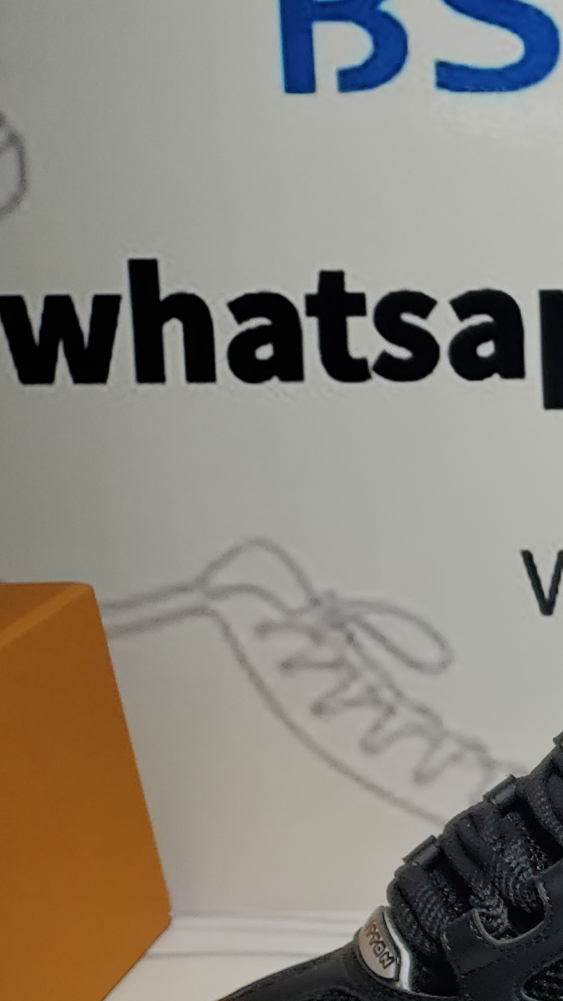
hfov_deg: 14.9
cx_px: 1132
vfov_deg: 31.2
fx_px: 1752
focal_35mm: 66
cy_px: 786
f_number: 1.5
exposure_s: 1/701
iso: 50
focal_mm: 4.3
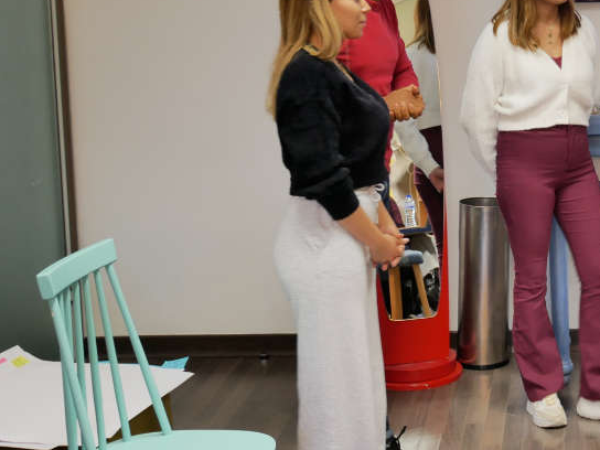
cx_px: 625
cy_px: 136
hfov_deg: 24.6
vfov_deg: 19.6
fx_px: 1300
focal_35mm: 75
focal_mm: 17
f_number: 4.1
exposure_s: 1/10
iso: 800
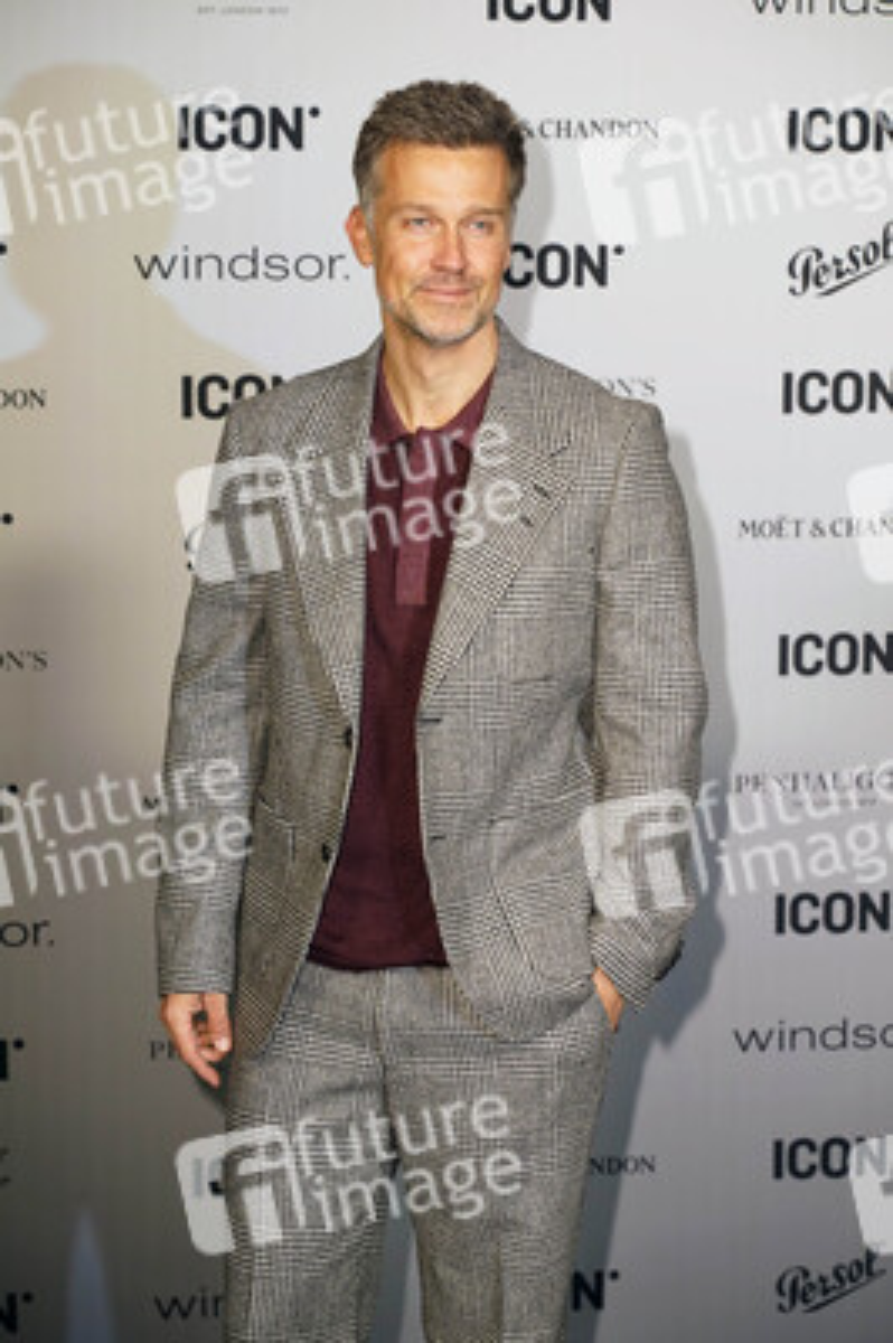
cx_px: 446
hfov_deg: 17.9
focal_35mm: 76
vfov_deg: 26.7
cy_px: 672
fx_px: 2833
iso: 1600
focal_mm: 76
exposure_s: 1/160
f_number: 5.6
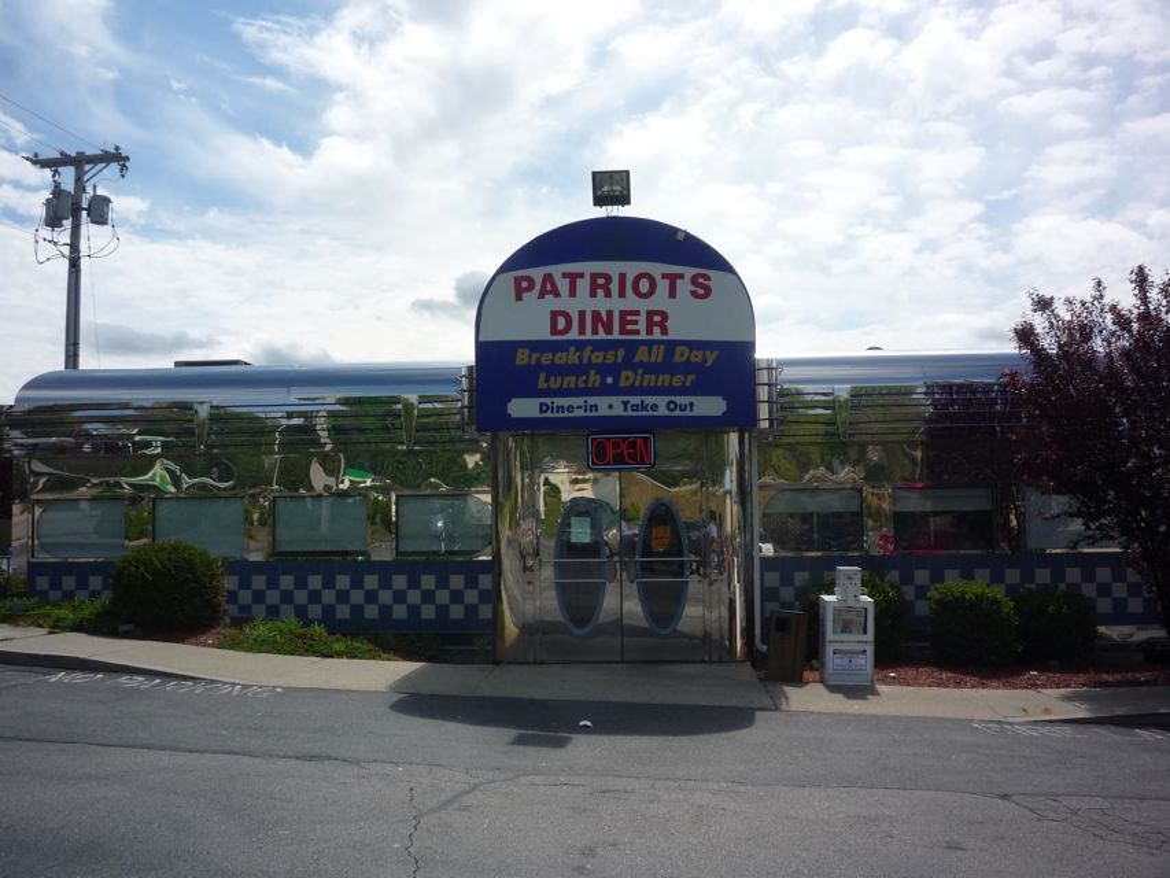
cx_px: 585
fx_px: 1082
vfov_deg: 44.2
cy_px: 439
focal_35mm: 32
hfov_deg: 56.8
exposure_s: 1/500
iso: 100
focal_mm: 5.2
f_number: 5.6
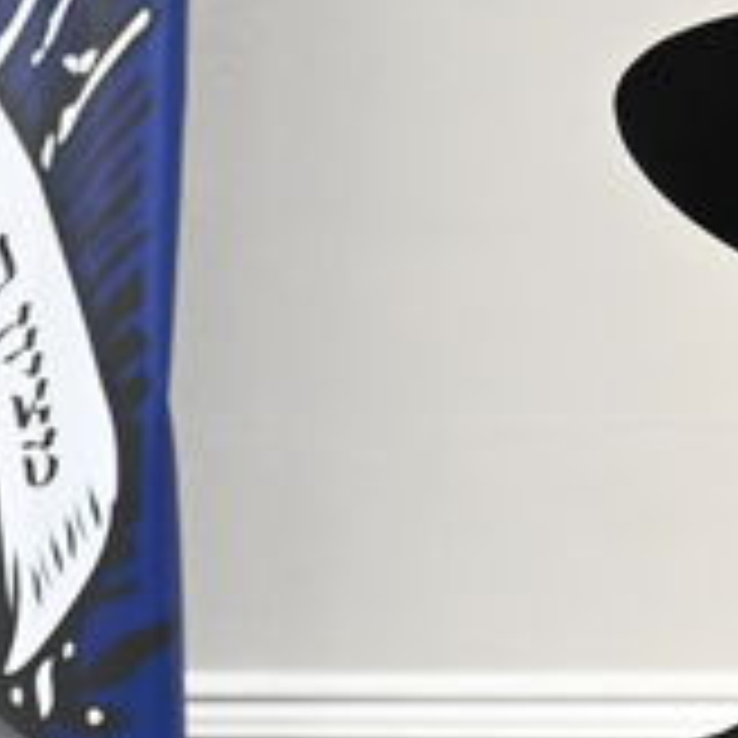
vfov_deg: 6.1
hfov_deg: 6.4
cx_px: 153
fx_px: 6633
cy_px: 1683
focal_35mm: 275
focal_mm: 38
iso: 2000
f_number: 5
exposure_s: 1/160
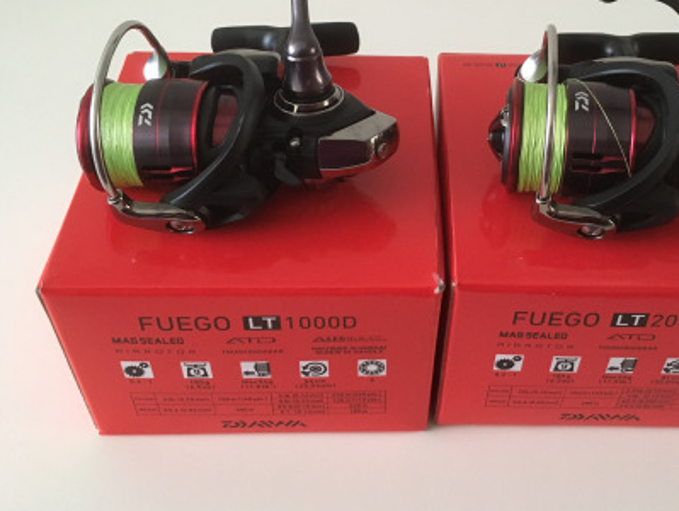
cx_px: 415
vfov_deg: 34.0
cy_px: 153
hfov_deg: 44.5
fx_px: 825
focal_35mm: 42
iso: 250
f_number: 2.2
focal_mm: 4.15
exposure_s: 1/33
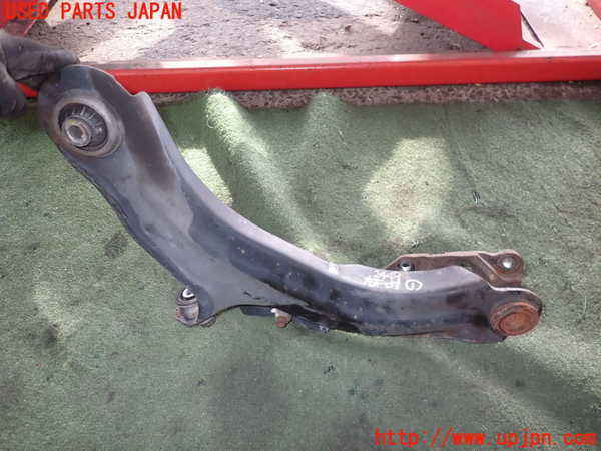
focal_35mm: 25
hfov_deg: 69.4
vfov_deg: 54.9
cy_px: 226
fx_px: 434
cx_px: 300
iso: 160
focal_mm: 4.5
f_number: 2
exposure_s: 1/60
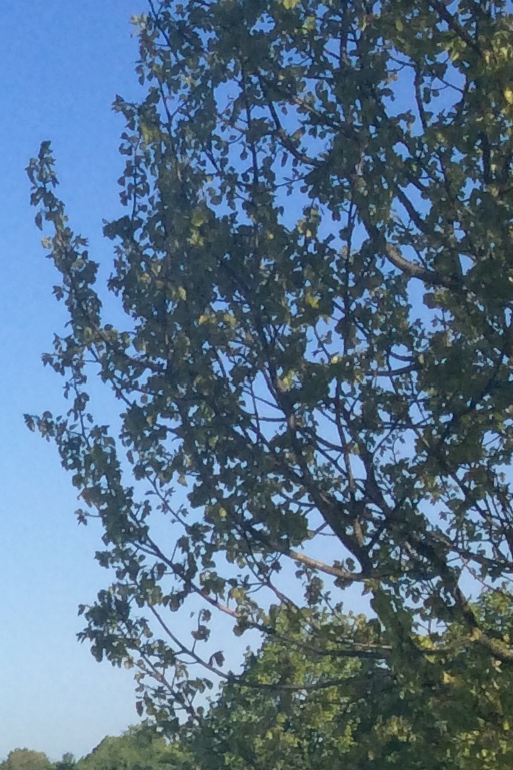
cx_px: -710
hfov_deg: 10.5
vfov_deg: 17.8
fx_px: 2393
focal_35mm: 112
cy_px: 761
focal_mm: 3.3
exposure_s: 1/1217
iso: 32
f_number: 2.4
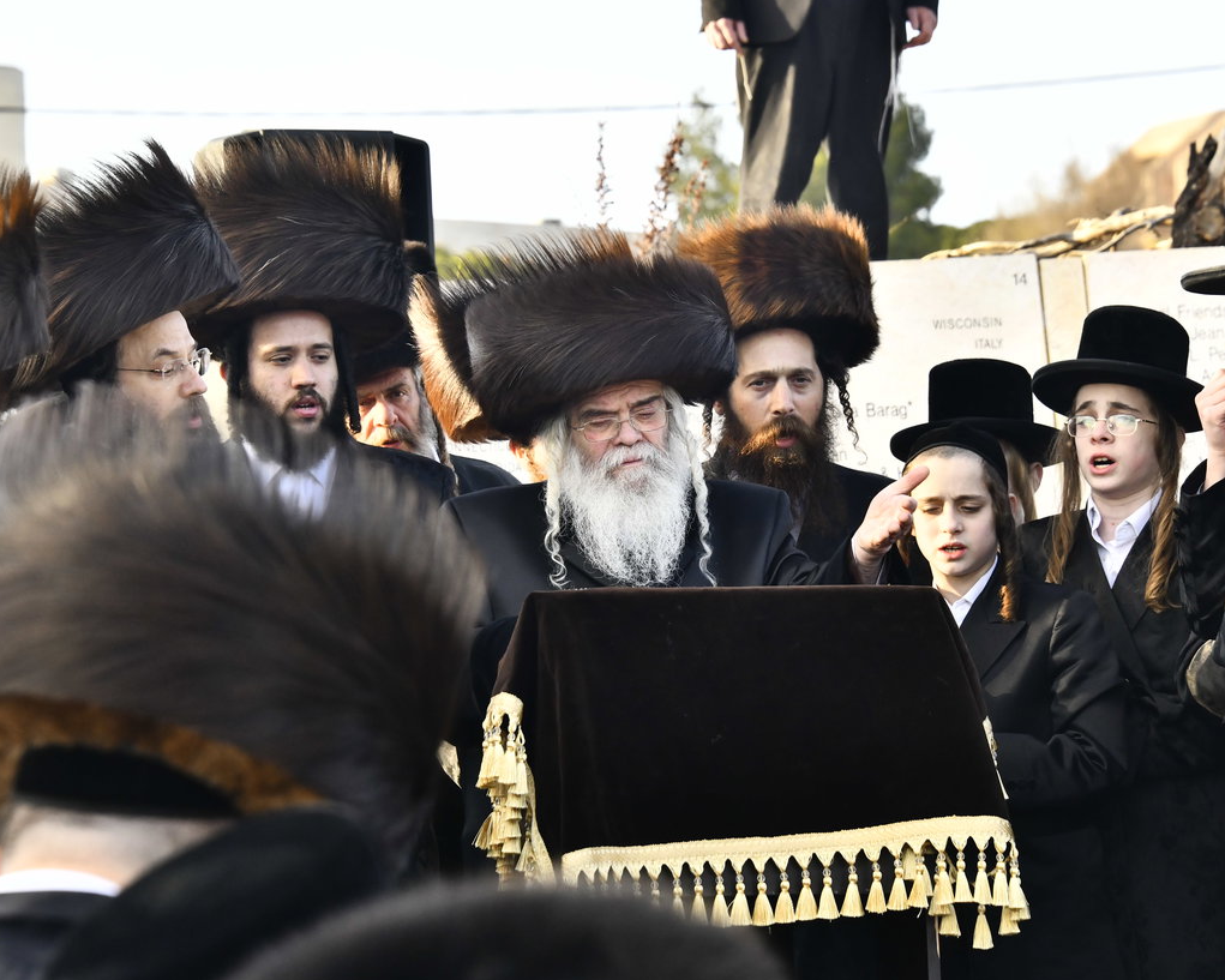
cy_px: 432
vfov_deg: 9.8
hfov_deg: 12.3
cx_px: 625
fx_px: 5693
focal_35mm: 157
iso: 1000
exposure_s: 1/400
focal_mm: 122
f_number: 7.1
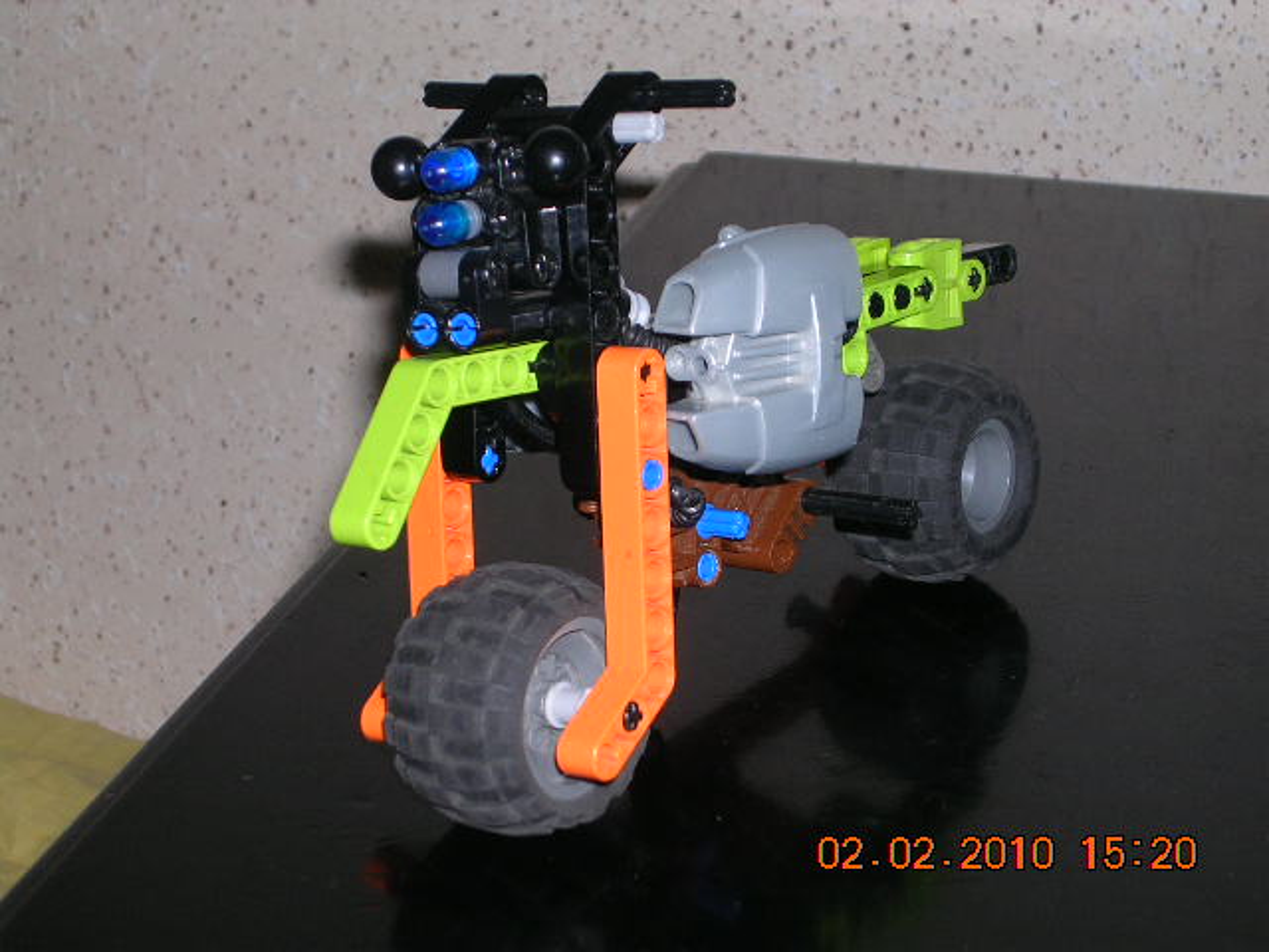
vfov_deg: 17.2
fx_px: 3153
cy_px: 476
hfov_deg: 22.8
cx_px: 634
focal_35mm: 86
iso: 50
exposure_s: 1/60.1
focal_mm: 13
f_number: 4.1
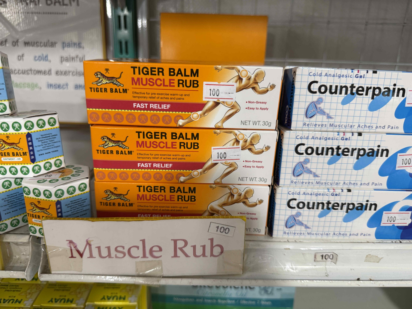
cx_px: 206
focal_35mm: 24
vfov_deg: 56.8
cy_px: 154
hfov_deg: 71.6
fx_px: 286
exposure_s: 1/100
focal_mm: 6.76
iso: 200
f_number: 1.78
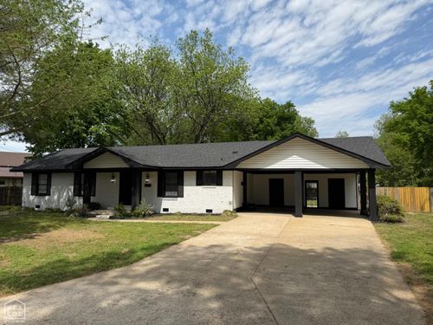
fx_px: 300
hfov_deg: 71.6
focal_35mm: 24
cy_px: 162
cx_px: 216
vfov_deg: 56.8
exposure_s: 1/5714
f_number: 1.78
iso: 80
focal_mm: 6.76
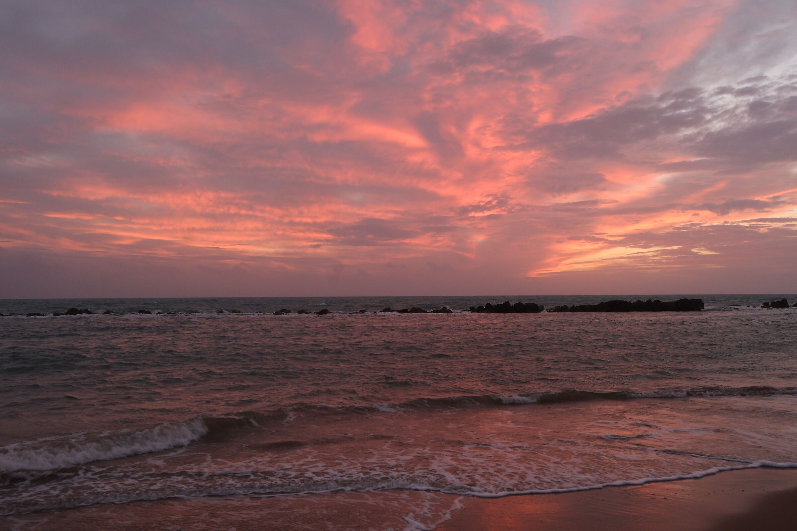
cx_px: 398
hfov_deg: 54.4
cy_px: 266
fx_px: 775
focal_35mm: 35
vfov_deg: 37.9
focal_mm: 23
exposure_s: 1/34
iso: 1000
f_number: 11
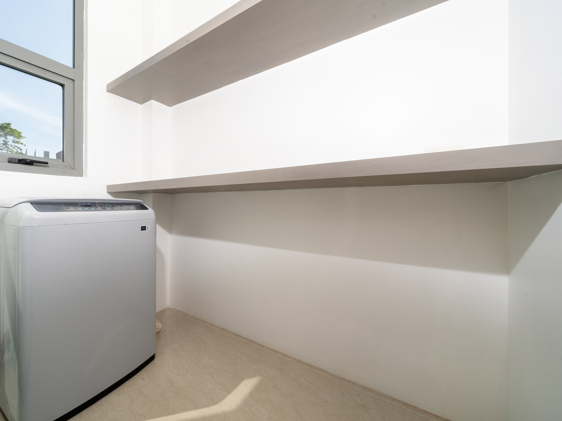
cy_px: 210
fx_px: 211
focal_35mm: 13
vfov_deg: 89.9
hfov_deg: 105.9
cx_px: 255
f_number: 13
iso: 250
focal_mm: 12
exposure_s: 1/160
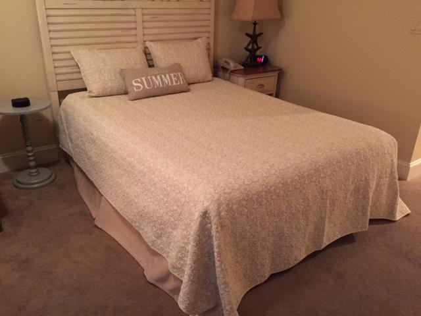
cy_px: 158
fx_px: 353
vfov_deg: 48.2
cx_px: 210
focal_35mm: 29
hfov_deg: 61.7
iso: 500
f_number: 2.2
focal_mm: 4.15
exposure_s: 1/15
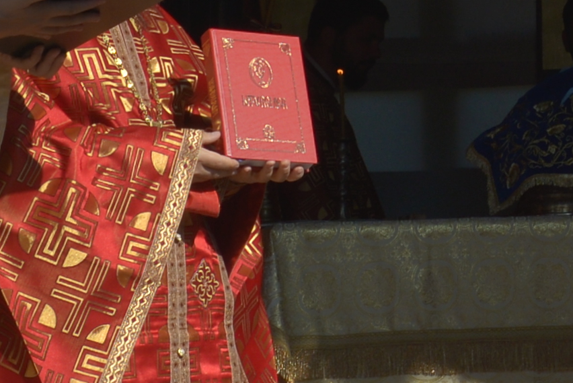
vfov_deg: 5.4
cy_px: -447
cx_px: 1238
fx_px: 3933
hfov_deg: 7.9
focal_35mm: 247
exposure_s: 1/400
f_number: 10
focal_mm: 35
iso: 100
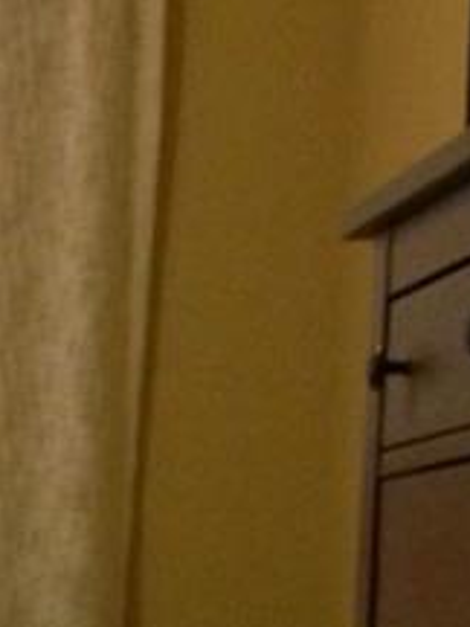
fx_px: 3313
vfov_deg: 10.3
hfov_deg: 7.7
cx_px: -557
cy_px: 1089
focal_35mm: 183
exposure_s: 1/20
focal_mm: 4.12
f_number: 2.4
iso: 250
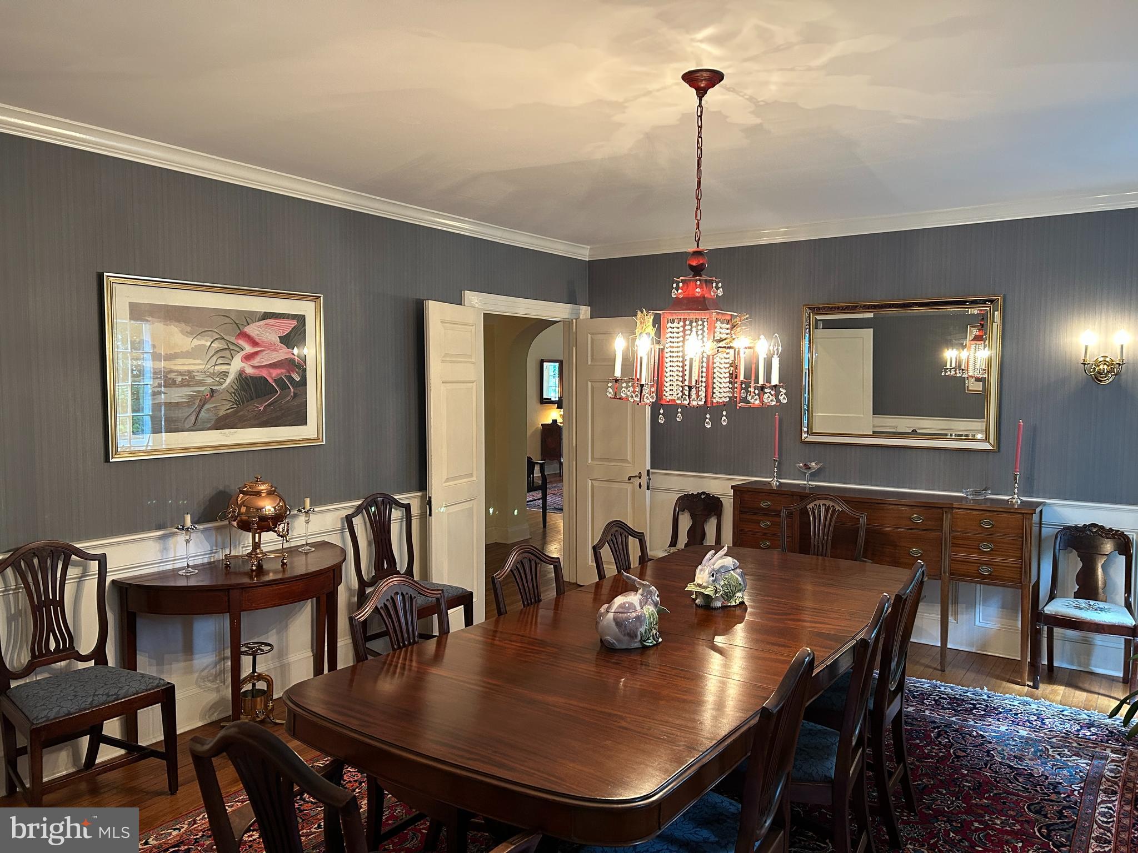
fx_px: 855
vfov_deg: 53.1
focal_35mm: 26
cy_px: 426
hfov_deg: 67.3
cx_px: 569
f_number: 1.5
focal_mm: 5.7
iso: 250
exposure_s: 1/60
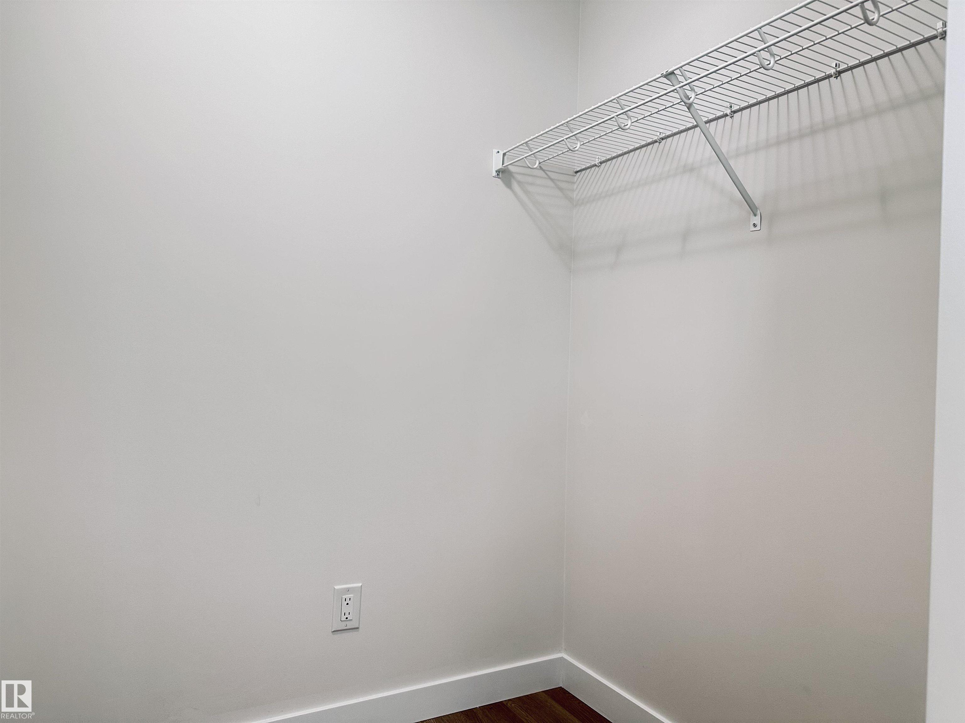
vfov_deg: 56.8
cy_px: 362
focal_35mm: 24
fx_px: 669
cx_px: 482
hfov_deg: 71.6
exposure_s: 1/60
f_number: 1.78
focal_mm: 6.86
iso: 125
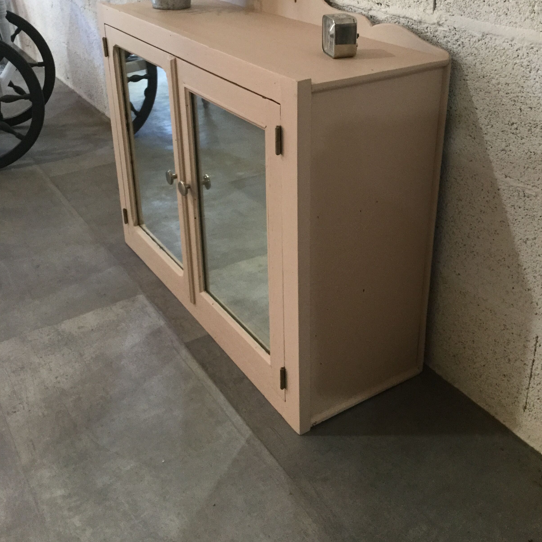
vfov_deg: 44.5
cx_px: 272
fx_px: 655
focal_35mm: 37
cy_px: 197
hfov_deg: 44.9
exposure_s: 1/33
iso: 160
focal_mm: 3.3
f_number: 2.4
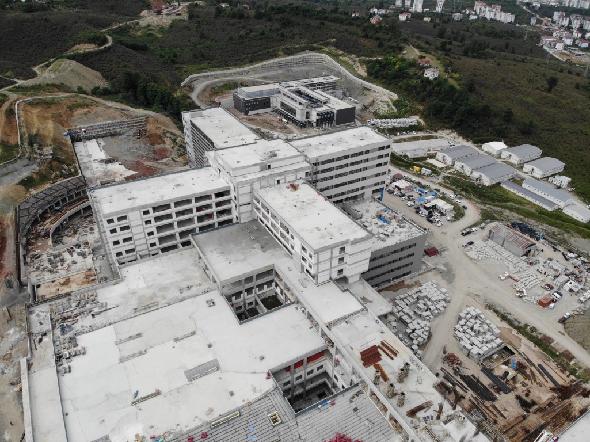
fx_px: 409
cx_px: 295
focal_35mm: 24
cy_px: 221
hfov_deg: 71.6
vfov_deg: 56.8
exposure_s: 1/991
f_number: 2.8
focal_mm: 4.5
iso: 100
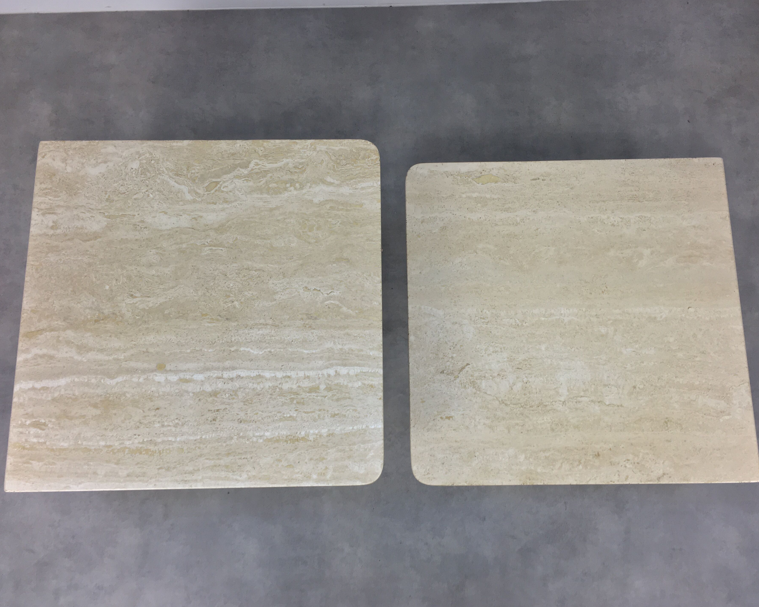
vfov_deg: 45.8
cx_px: 397
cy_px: 312
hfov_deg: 55.6
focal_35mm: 32
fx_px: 719
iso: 40
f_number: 2.2
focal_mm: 4.15
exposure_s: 1/33
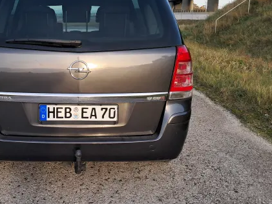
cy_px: 107
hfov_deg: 44.6
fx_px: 322
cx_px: 77
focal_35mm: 41
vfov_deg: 35.1
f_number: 1.8
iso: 50
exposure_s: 1/161
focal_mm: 4
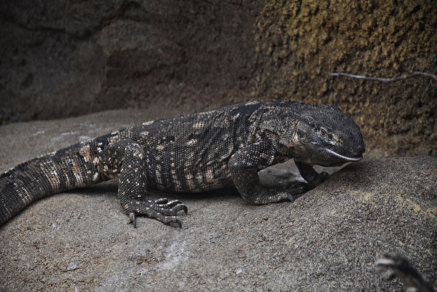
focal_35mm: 210
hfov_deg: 9.8
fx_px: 2549
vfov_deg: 6.5
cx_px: 218
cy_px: 146
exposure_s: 1/125
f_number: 5.6
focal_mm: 140
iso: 1600
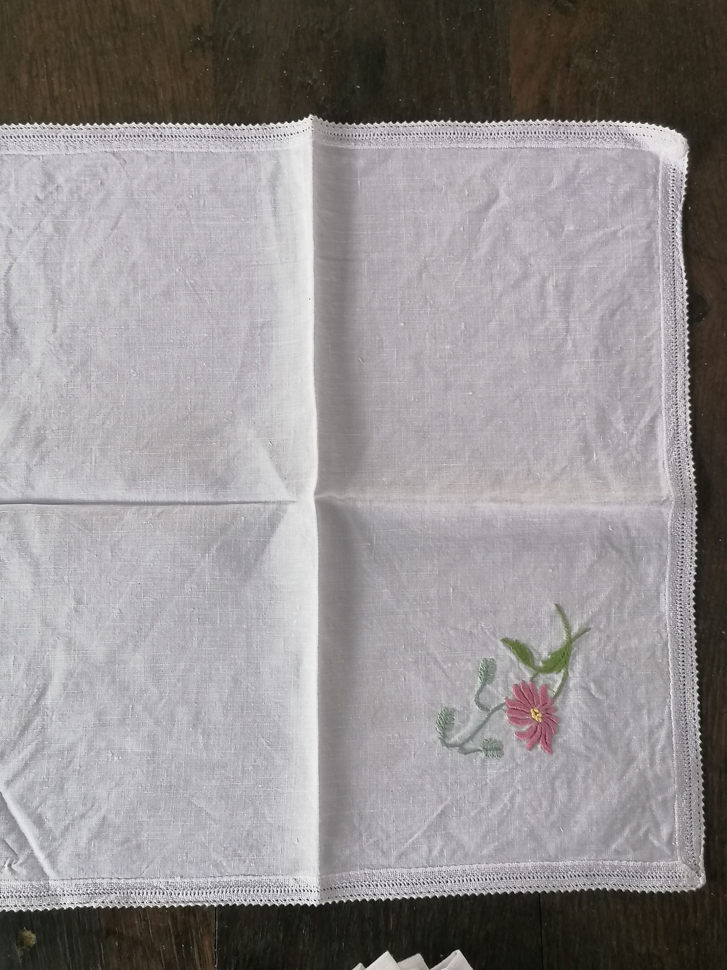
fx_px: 1148
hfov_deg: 35.1
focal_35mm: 41
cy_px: 527
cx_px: 338
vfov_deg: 45.7
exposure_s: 1/33.3
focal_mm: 4.75
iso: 200
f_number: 1.8
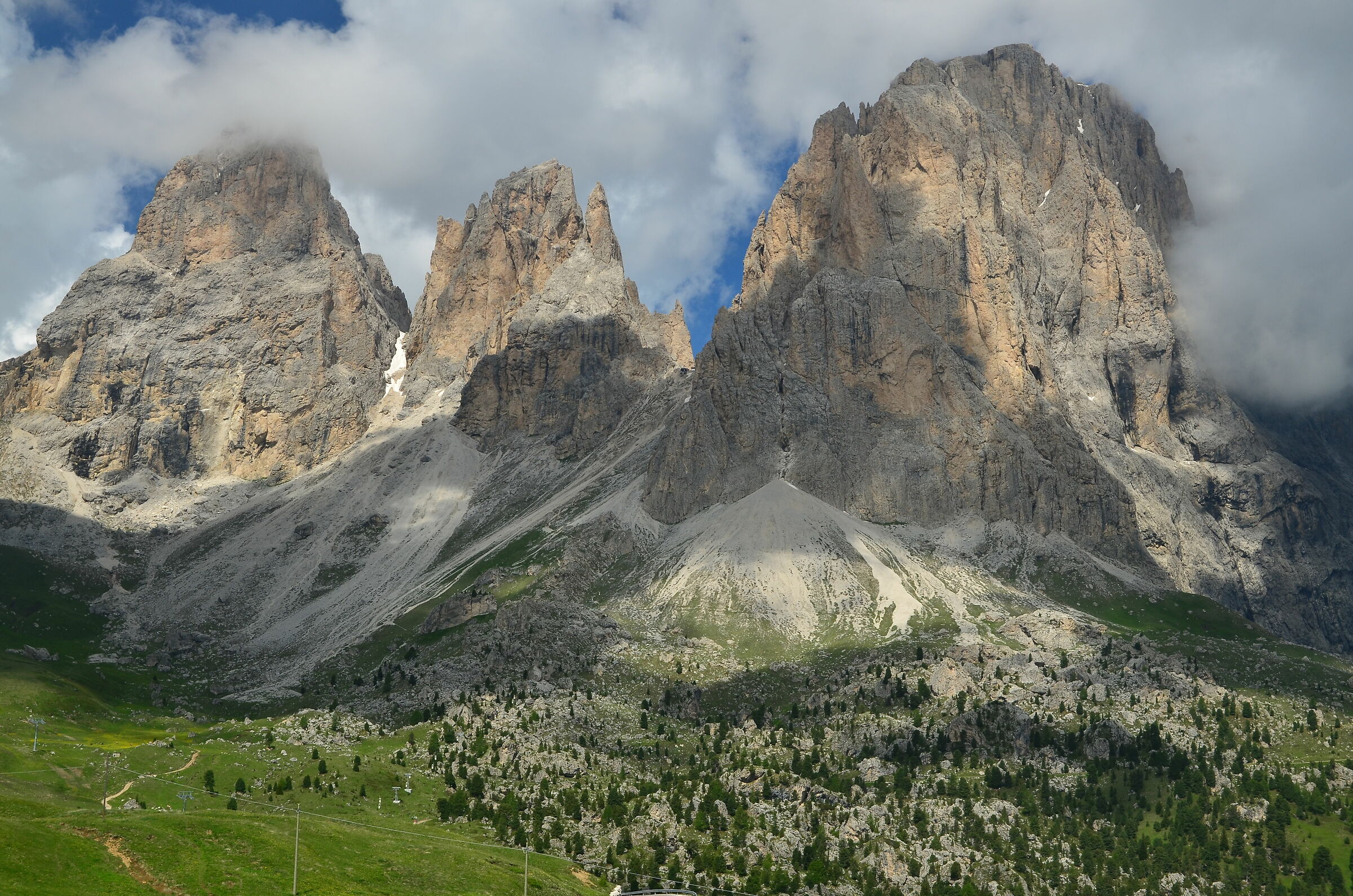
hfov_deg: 43.7
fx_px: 1688
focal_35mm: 45
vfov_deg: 29.7
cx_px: 676
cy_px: 448
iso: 140
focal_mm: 30
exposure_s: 1/320
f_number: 8
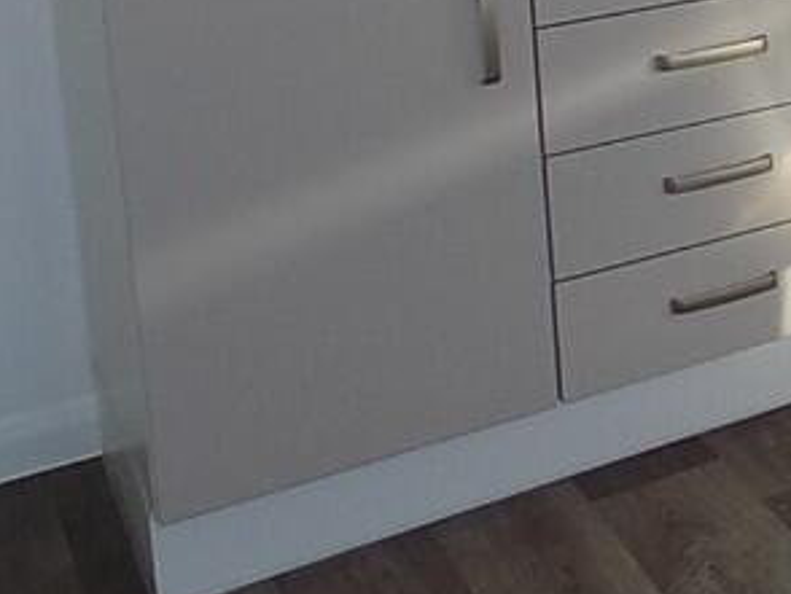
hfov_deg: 20.0
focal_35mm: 80
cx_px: 1286
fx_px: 1830
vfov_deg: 17.3
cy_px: -191
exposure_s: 1/125
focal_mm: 4
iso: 80
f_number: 3.1
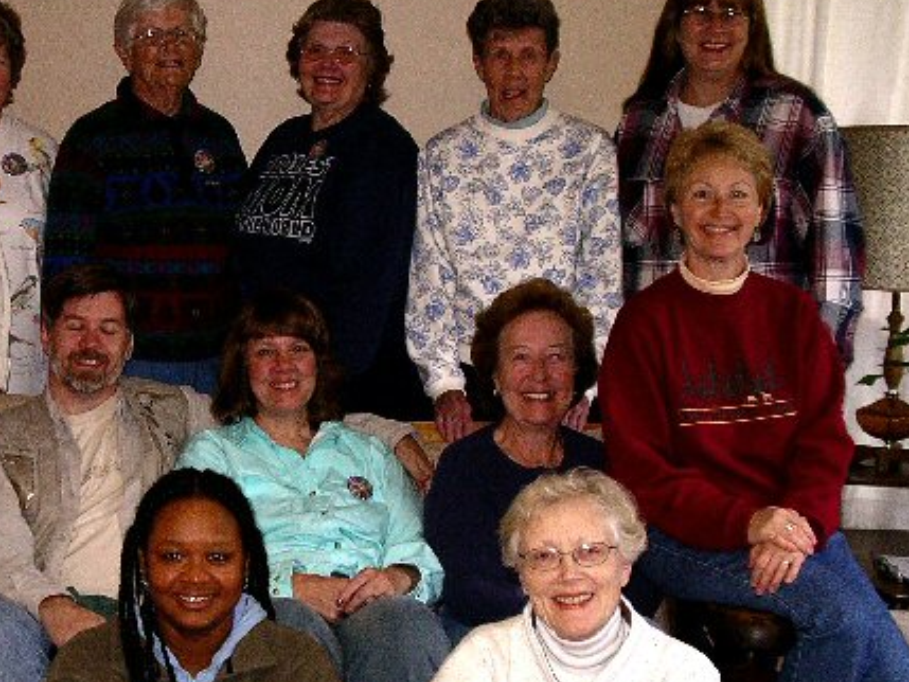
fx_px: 2285
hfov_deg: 22.3
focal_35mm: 87
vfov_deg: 17.0
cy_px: 369
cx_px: 221
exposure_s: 1/46
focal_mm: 10.9
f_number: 3.2
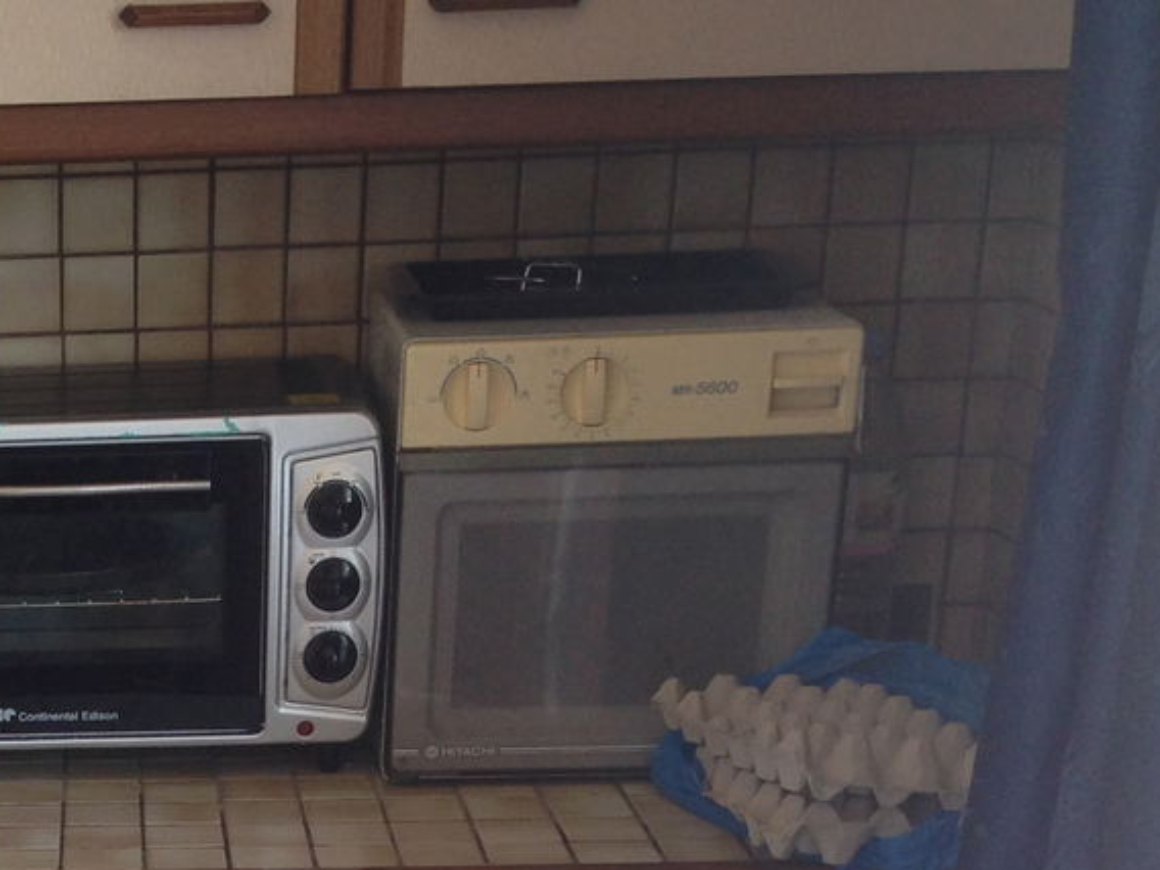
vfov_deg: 15.0
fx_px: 3116
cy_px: 1209
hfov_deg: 19.9
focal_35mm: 93
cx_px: -186
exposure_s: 1/40
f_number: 2.4
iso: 50
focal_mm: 4.12
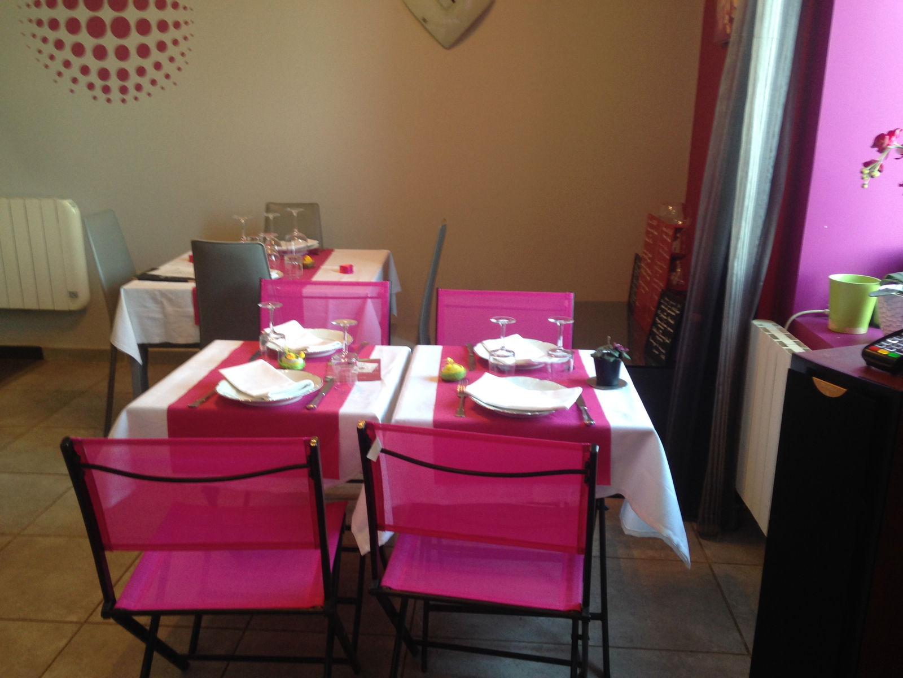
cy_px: 339
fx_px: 861
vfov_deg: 42.9
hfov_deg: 55.4
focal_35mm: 33
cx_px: 452
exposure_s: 1/20
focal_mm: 4.12
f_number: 2.4
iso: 80
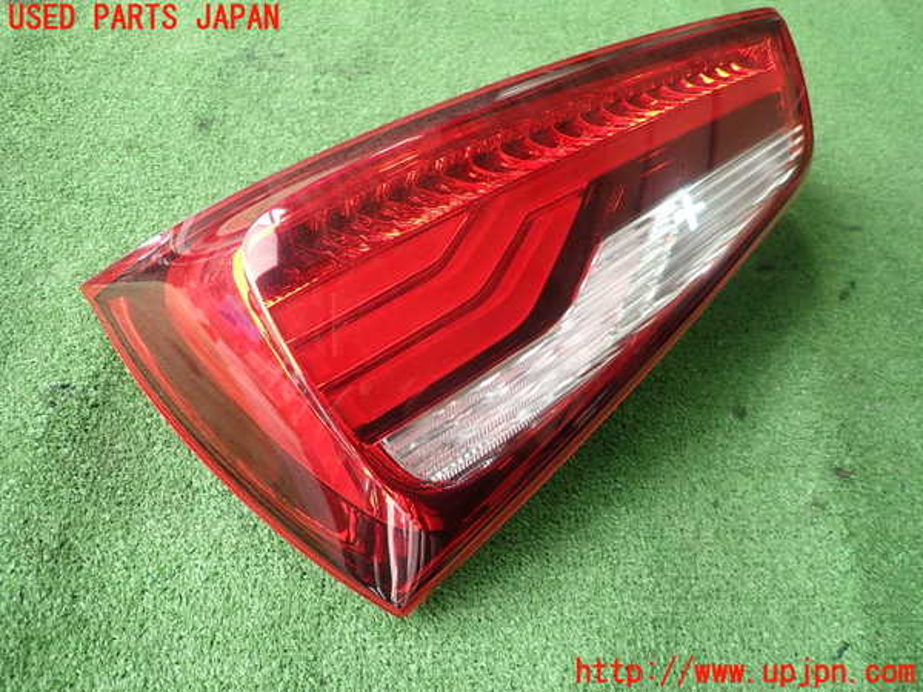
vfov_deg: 54.9
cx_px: 462
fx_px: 667
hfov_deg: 69.4
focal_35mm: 25
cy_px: 346
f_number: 2
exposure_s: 1/60
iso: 100
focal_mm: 4.5
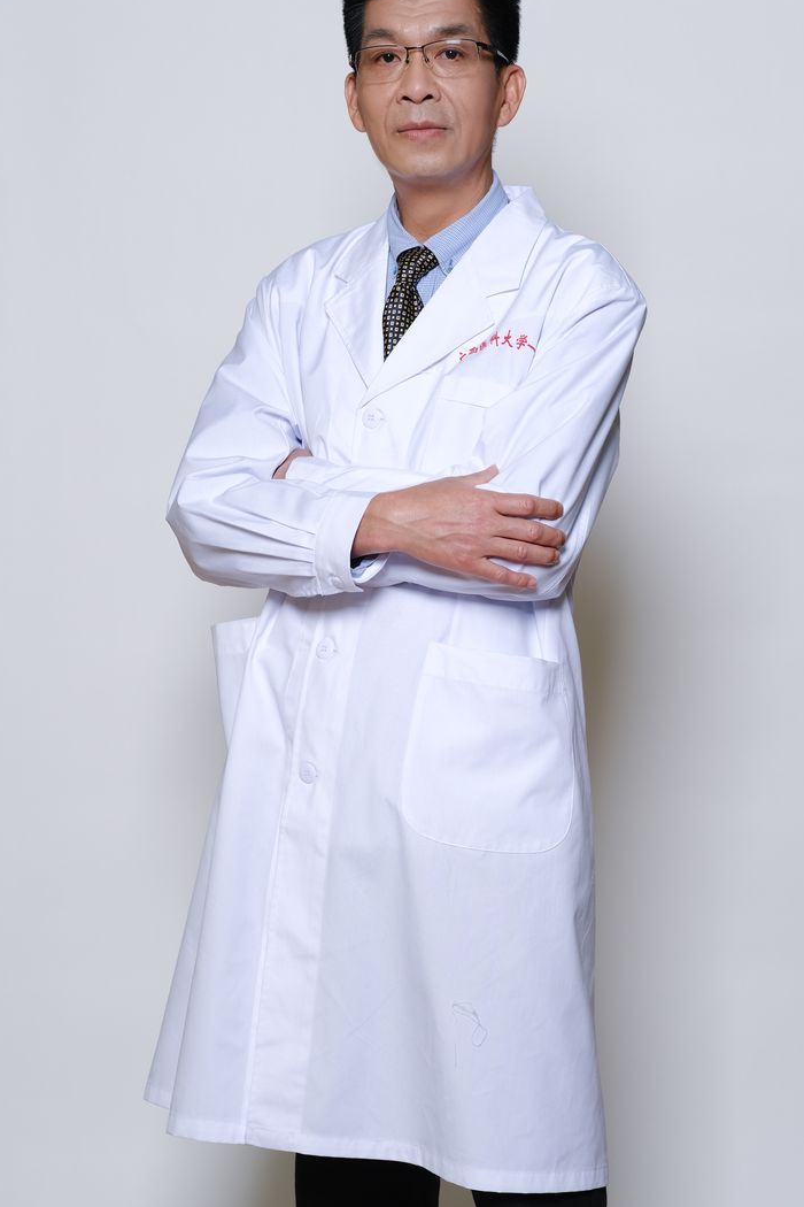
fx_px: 3216
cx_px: 454
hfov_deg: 14.2
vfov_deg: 21.2
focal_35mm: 96
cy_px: 566
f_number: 4
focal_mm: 56
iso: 250
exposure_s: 1/160
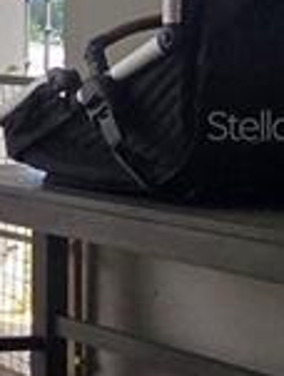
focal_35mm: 103
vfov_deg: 19.0
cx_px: -737
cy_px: 125
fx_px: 1122
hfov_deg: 9.0
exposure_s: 1/848
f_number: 2.2
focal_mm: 2.2
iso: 50
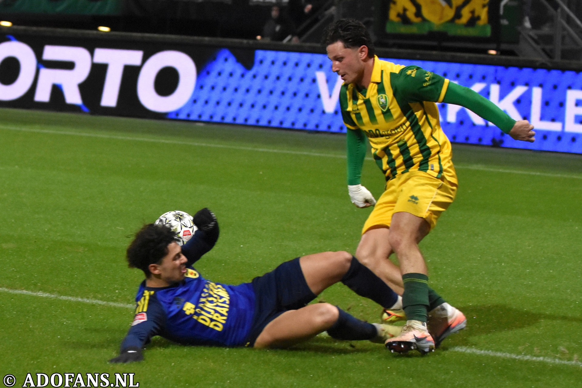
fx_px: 1697
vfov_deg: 13.0
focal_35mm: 105
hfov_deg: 19.5
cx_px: 291
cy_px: 194
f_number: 2.8
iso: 2500
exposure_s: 1/800
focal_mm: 70
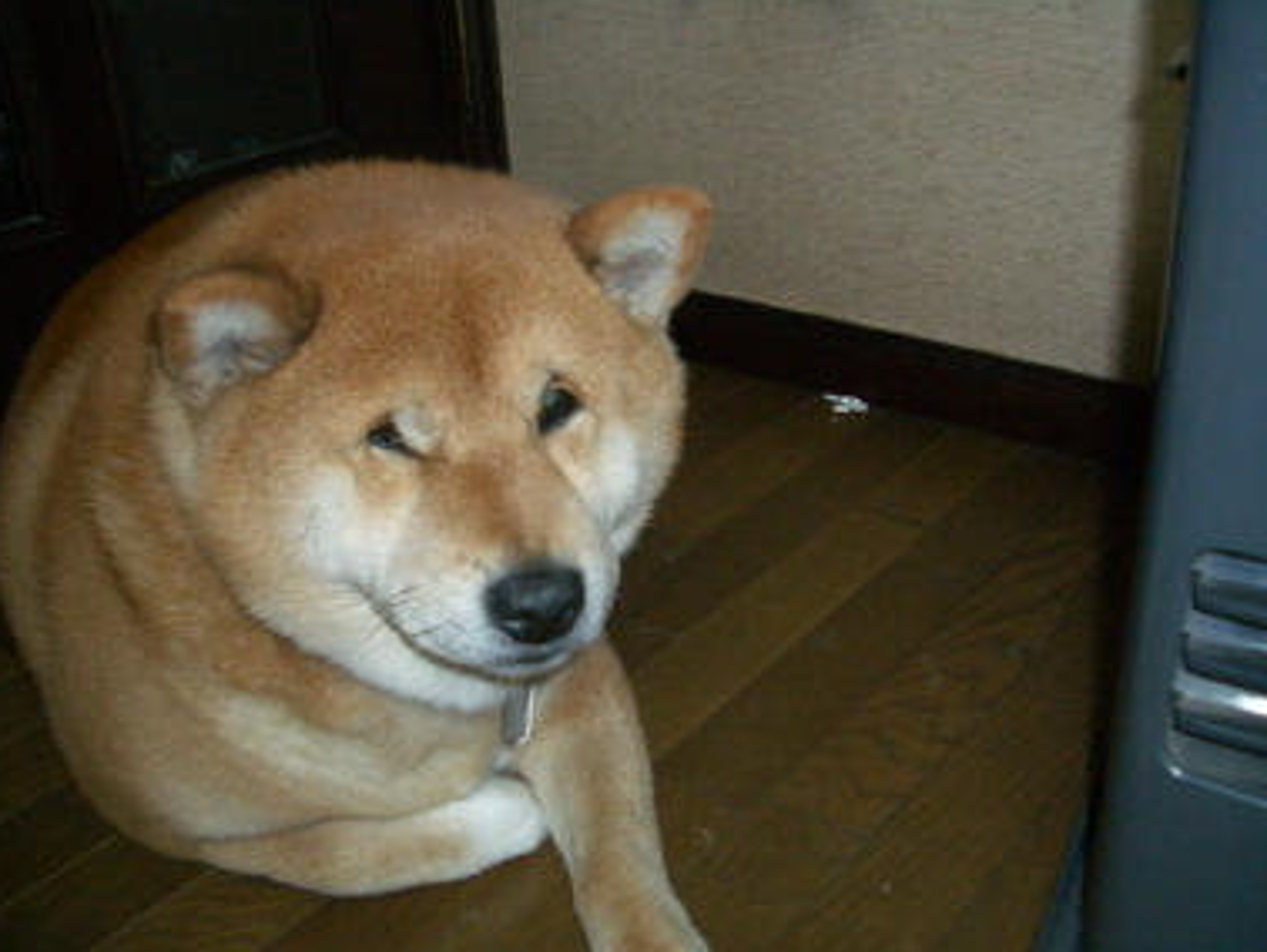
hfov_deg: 50.1
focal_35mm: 37
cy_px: 496
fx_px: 1355
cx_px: 654
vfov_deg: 38.7
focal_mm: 5.8
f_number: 2.6
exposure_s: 1/60
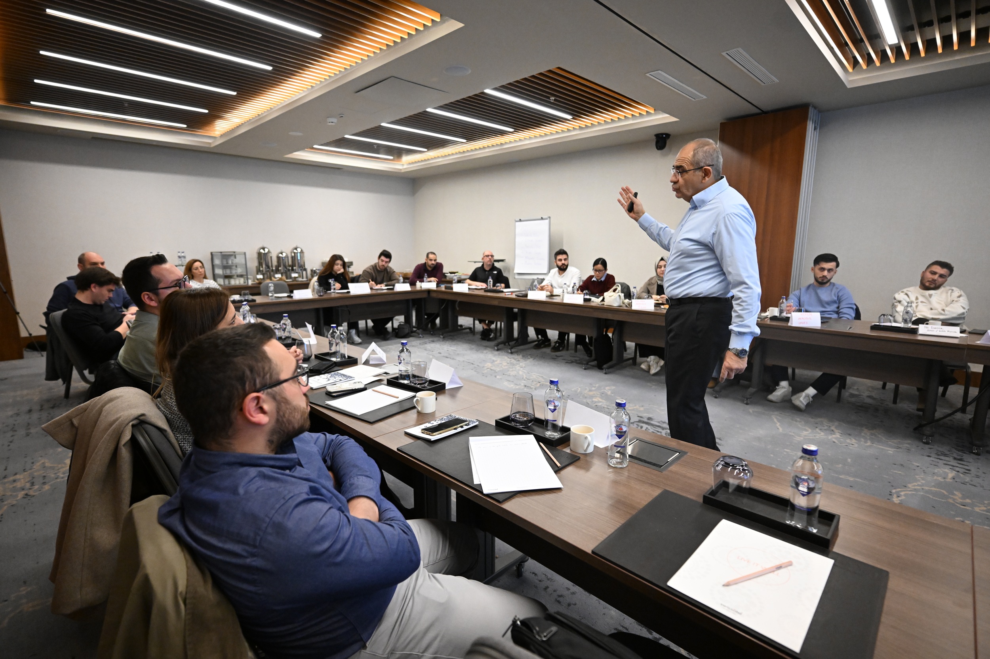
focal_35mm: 17
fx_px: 467
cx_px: 495
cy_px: 330
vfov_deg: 70.4
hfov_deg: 93.3
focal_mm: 17
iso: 5000
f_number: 2.8
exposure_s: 1/250
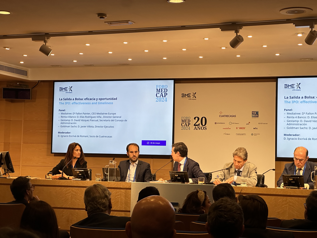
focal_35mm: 77
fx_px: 705
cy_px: 119
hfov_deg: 25.3
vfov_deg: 19.1
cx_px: 158
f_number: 2.8
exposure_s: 1/100
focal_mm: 9
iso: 125
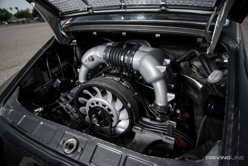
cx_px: 124
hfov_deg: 86.9
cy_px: 83
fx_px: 131
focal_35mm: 19
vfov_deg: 64.6
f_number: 5.6
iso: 100
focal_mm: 19
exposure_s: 1/200
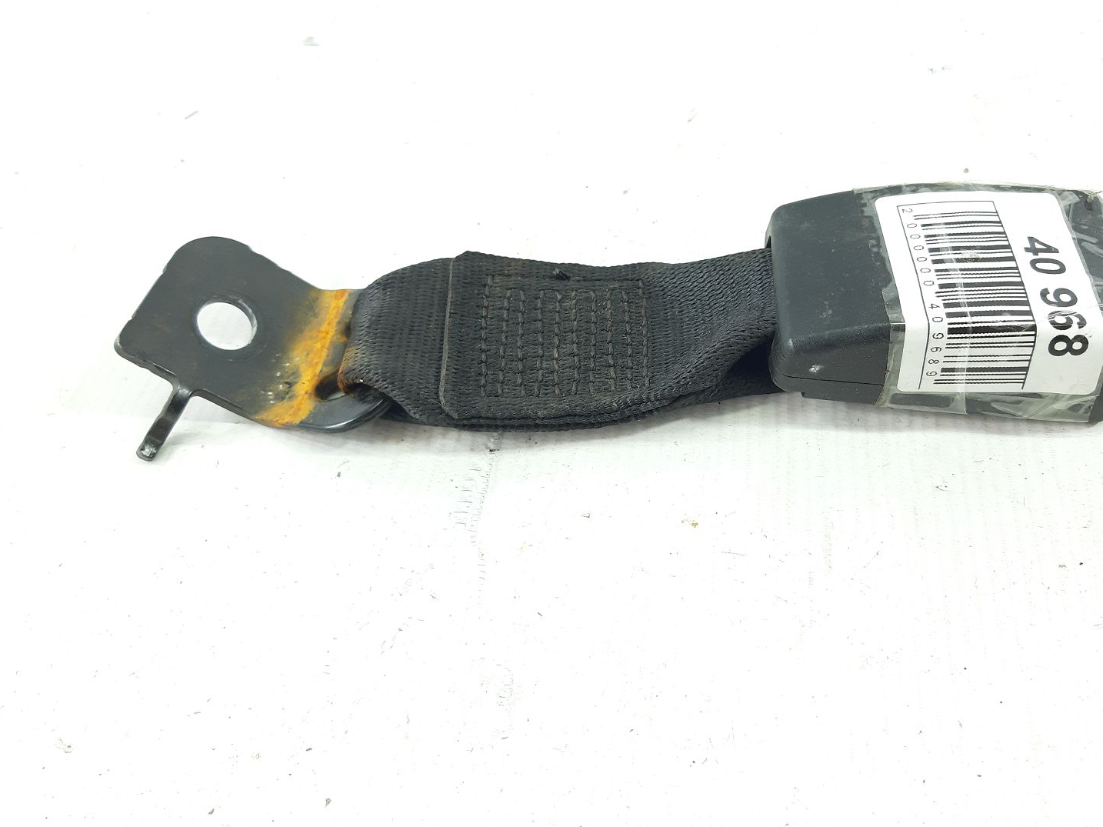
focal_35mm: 32
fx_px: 1019
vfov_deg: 44.1
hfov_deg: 56.6
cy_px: 372
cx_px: 633
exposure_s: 1/50
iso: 64
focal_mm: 3.93
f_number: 1.7
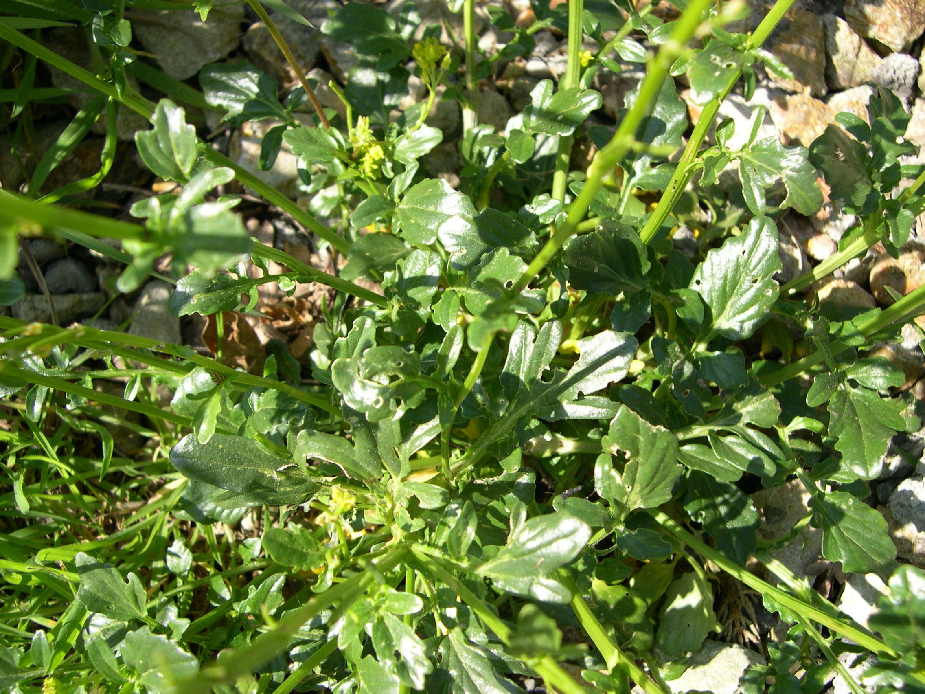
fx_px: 1015
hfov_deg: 49.0
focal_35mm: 38
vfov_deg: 37.7
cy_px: 347
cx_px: 462
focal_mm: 8
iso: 100
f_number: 2.8
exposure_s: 1/639
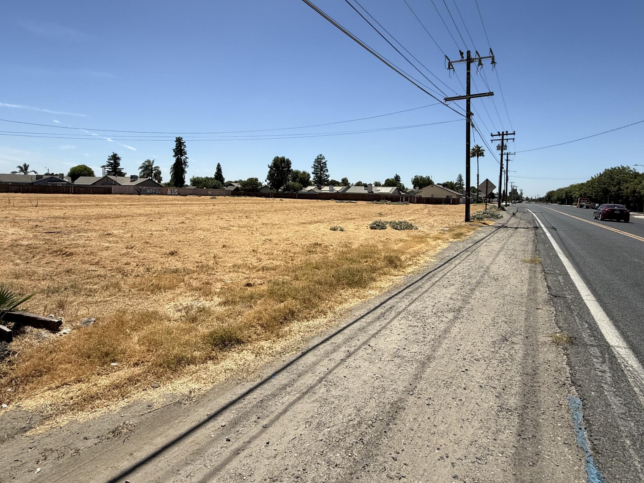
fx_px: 353
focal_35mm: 19
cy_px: 205
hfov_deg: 84.6
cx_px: 311
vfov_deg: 68.3
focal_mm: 2.22
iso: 50
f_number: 2.2
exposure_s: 1/3663
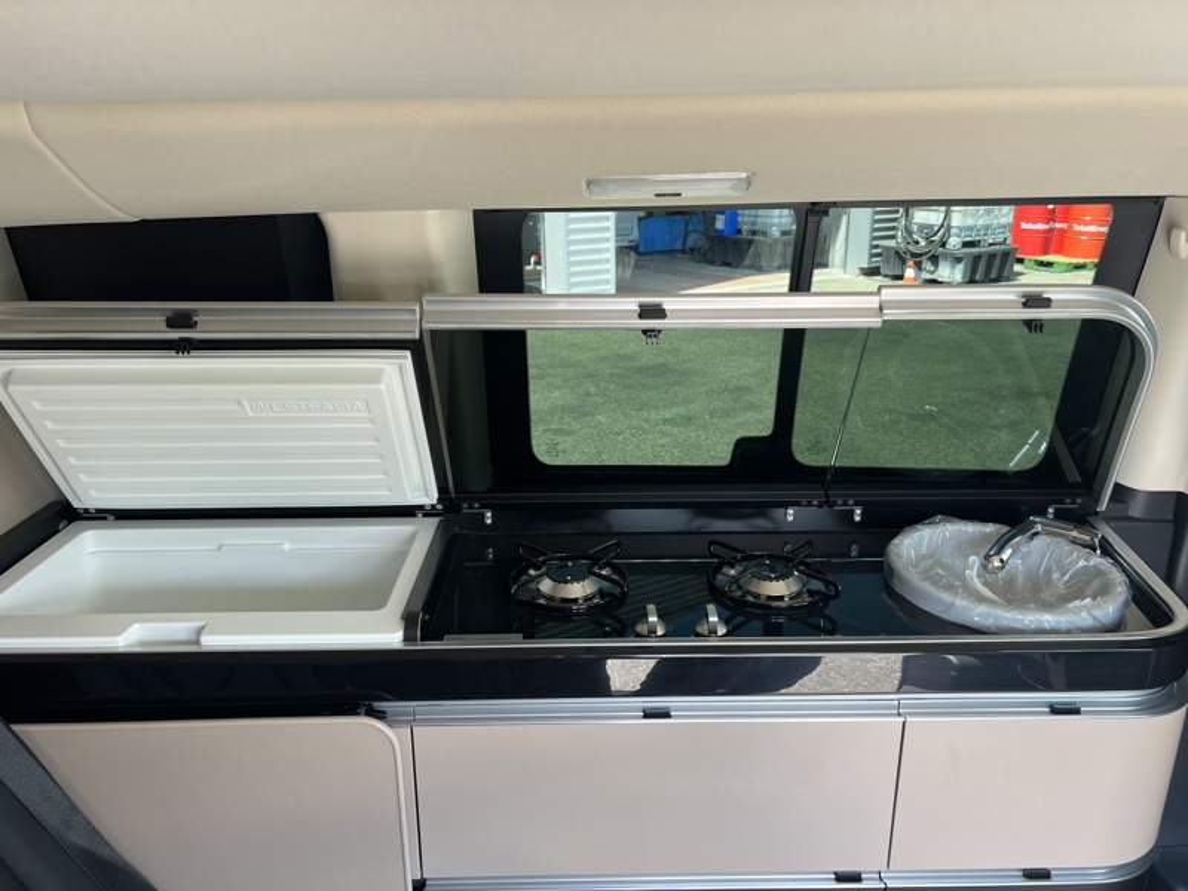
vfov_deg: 53.1
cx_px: 594
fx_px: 892
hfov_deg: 67.3
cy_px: 446
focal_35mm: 26
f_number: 1.5
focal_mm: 5.7
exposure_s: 1/121
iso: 40
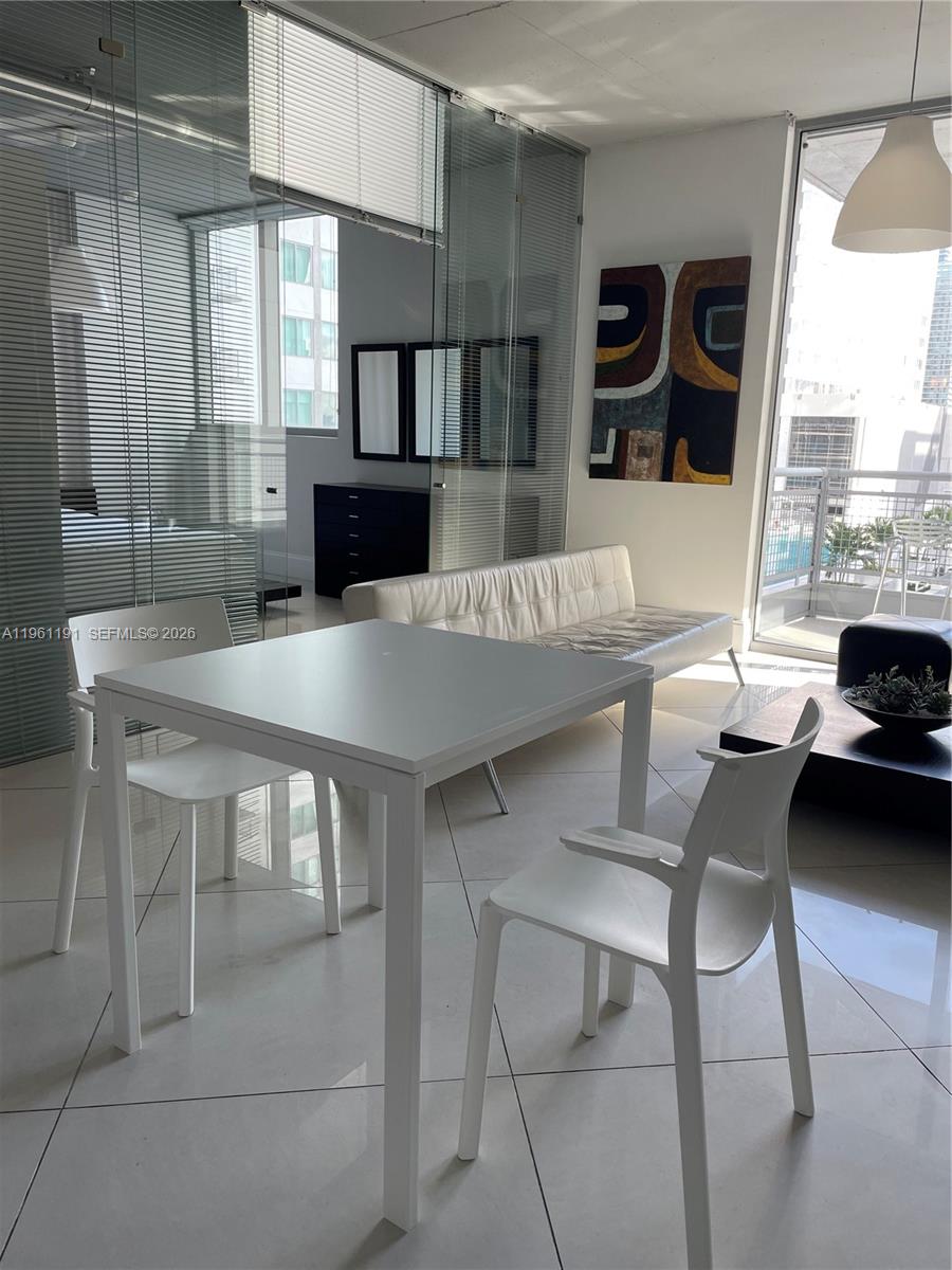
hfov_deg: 53.1
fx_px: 953
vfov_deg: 67.3
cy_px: 635
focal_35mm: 26
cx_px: 476
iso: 32
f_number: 1.6
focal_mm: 4.2
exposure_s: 1/122
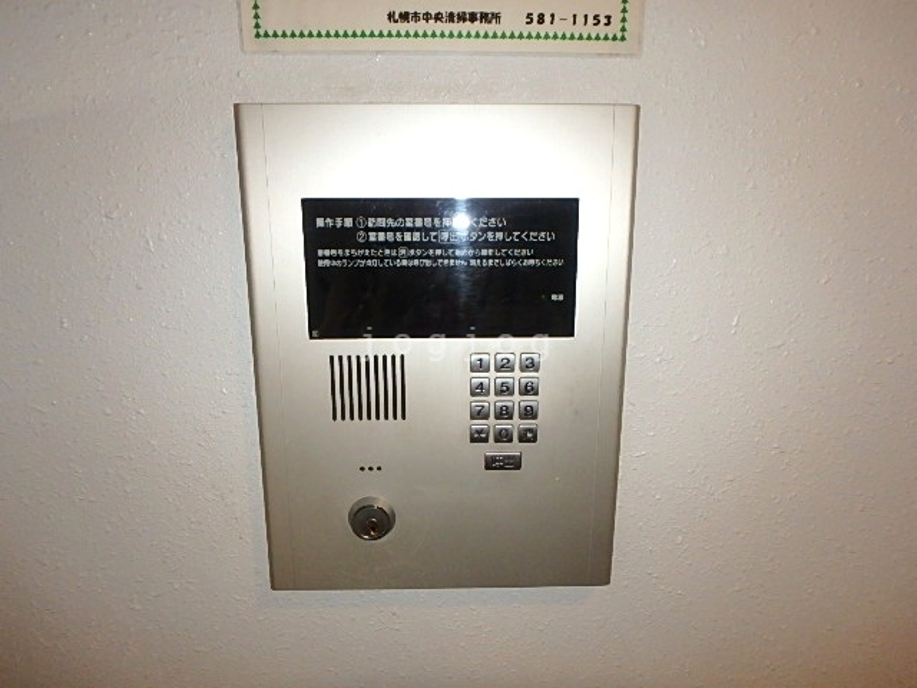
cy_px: 344
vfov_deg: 63.4
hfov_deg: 79.0
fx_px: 556
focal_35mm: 21
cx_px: 458
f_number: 3.5
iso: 400
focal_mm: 3.7
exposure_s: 1/30
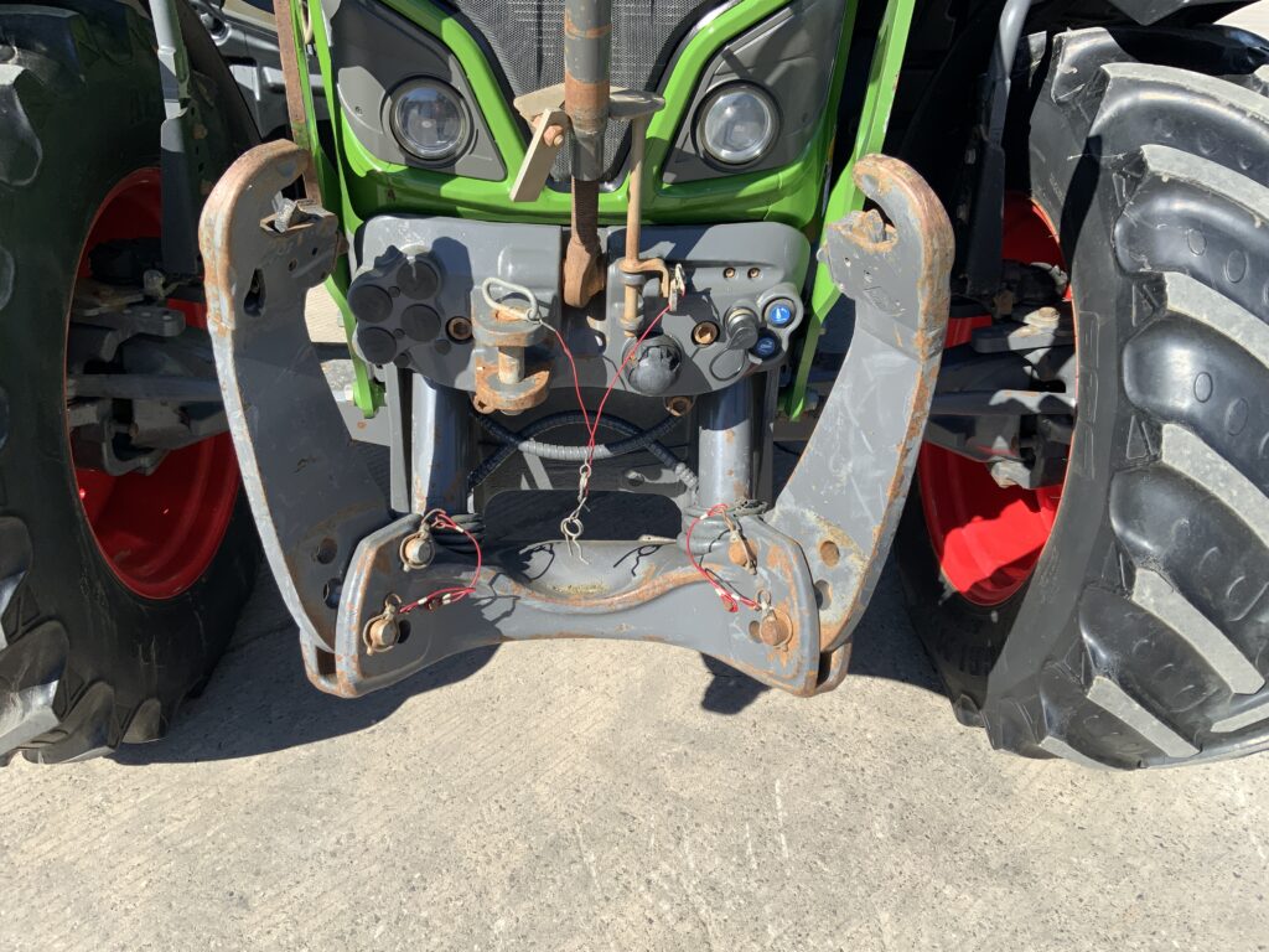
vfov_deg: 48.2
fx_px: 1063
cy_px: 476
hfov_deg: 61.7
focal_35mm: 29
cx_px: 634
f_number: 1.8
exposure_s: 1/869
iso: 16
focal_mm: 3
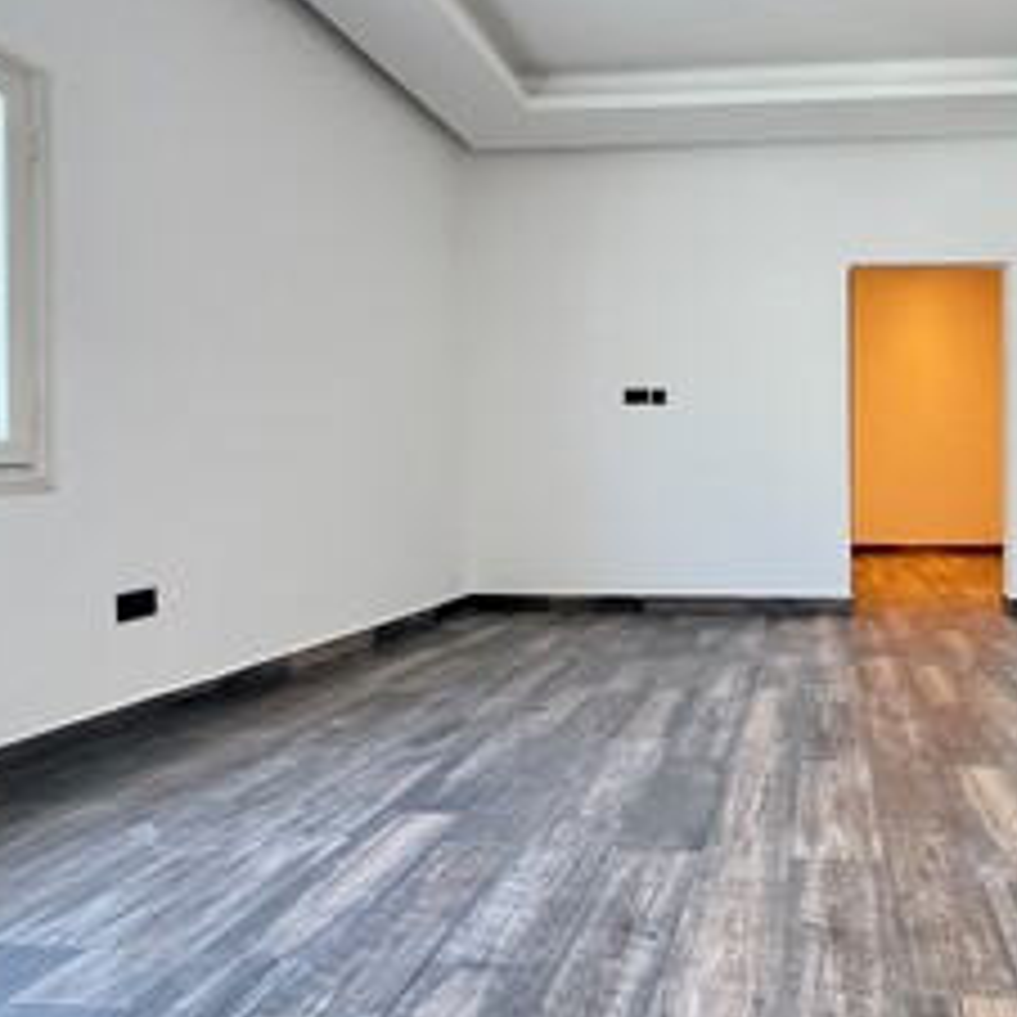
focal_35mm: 25
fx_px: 831
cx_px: 785
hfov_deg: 59.0
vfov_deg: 62.8
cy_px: 466
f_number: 2.2
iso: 320
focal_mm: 2.22
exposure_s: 1/75
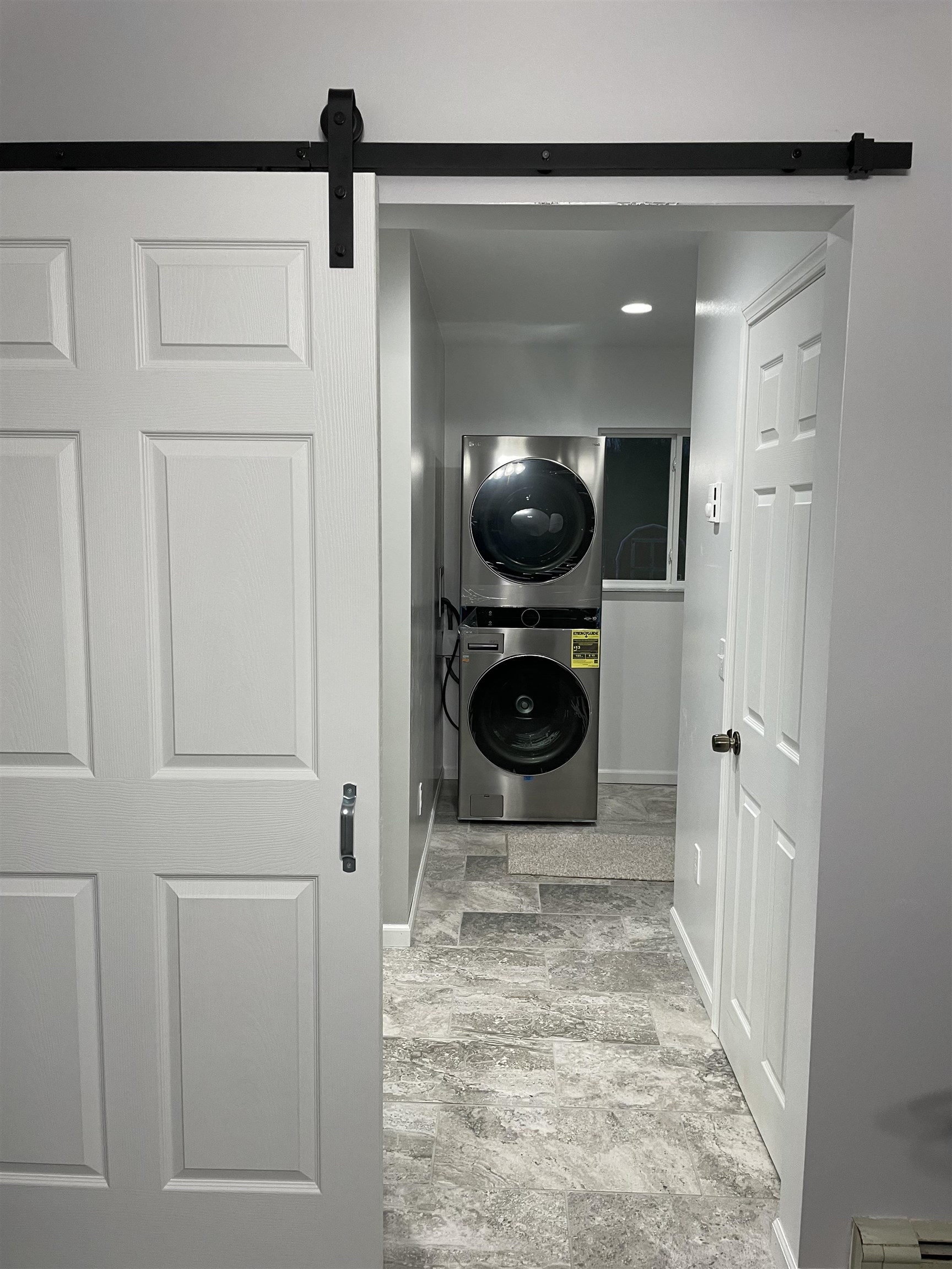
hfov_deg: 53.1
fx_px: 953
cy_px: 634
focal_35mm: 26
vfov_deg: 67.3
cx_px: 476
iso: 125
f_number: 1.6
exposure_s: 1/60
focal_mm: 4.2
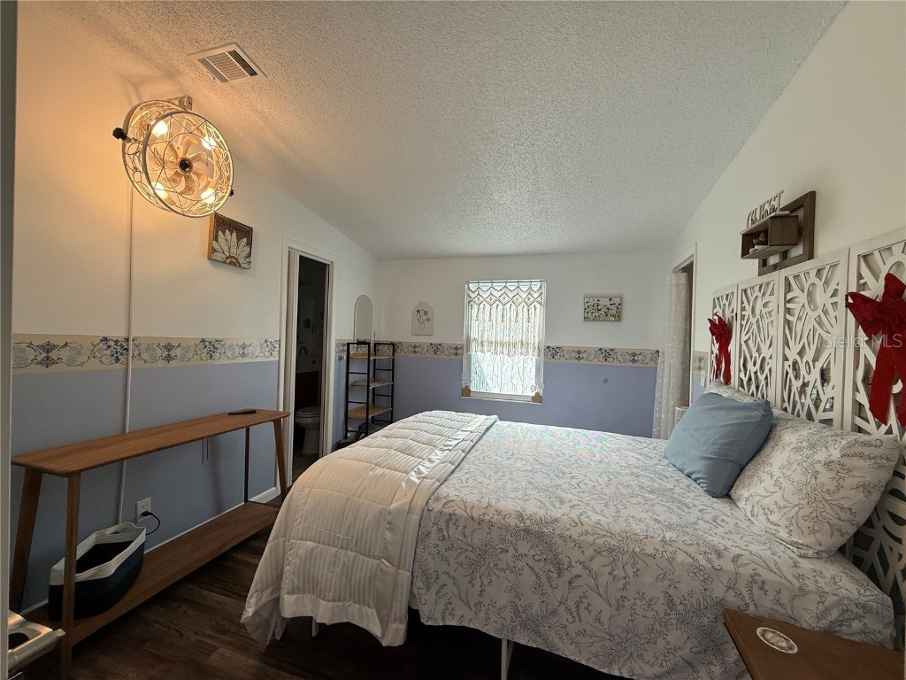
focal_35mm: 14
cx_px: 453
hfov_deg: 102.1
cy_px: 340
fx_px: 366
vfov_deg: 85.7
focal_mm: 2.22
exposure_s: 1/120
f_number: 2.2
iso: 80
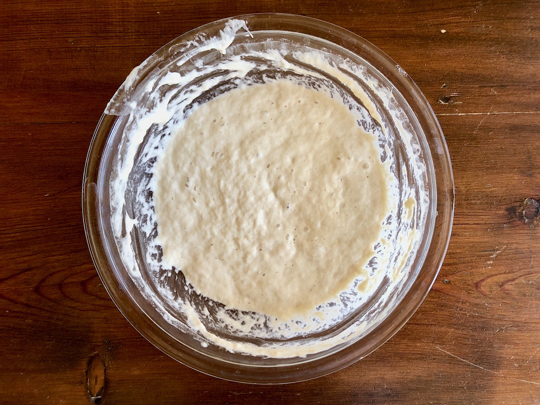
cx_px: 270
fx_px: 437
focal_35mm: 28
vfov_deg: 49.7
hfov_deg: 63.4
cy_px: 202
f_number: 1.8
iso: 32
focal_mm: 4
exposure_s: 1/30
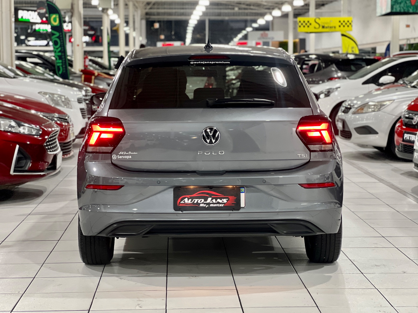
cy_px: 156
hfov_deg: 25.3
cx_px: 209
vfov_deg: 19.1
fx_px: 930
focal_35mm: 77
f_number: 2.8
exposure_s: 1/30
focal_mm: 9
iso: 400
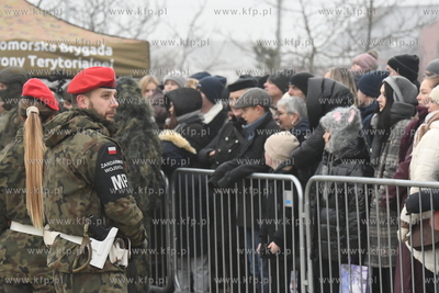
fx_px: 2232
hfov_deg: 11.2
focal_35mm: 183
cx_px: 220
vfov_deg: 7.5
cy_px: 146
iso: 10000
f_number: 5.6
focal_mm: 122
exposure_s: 1/3200
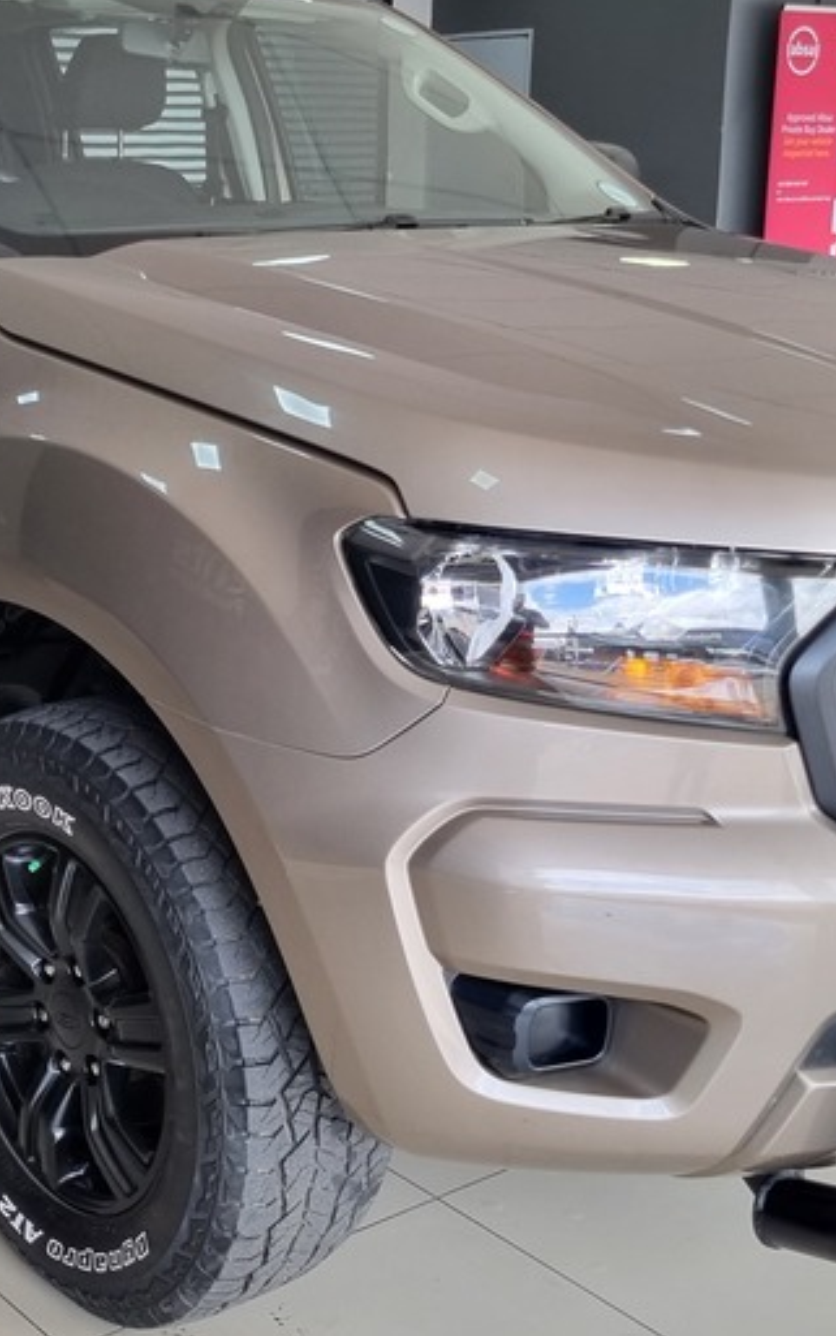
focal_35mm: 55
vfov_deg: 36.8
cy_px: 591
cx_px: 211
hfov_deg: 23.3
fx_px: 2003
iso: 100
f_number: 1.8
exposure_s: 1/100
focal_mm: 5.4
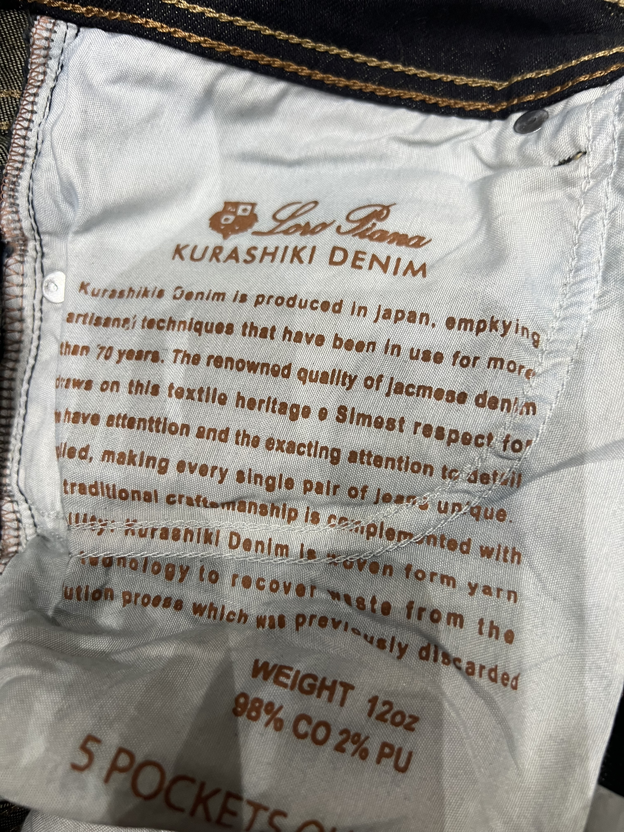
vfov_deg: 67.3
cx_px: 312
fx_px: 625
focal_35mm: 26
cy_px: 416
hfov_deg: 53.1
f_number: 1.5
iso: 80
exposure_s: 1/50
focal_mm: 5.7
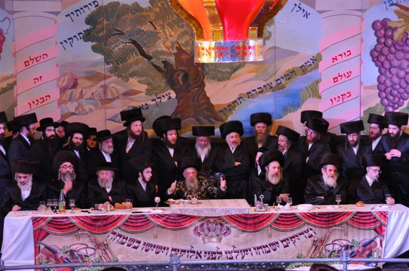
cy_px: 136
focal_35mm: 112
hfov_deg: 18.2
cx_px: 204
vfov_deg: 12.1
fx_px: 1276
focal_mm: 75
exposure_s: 1/30
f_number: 5
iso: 2500
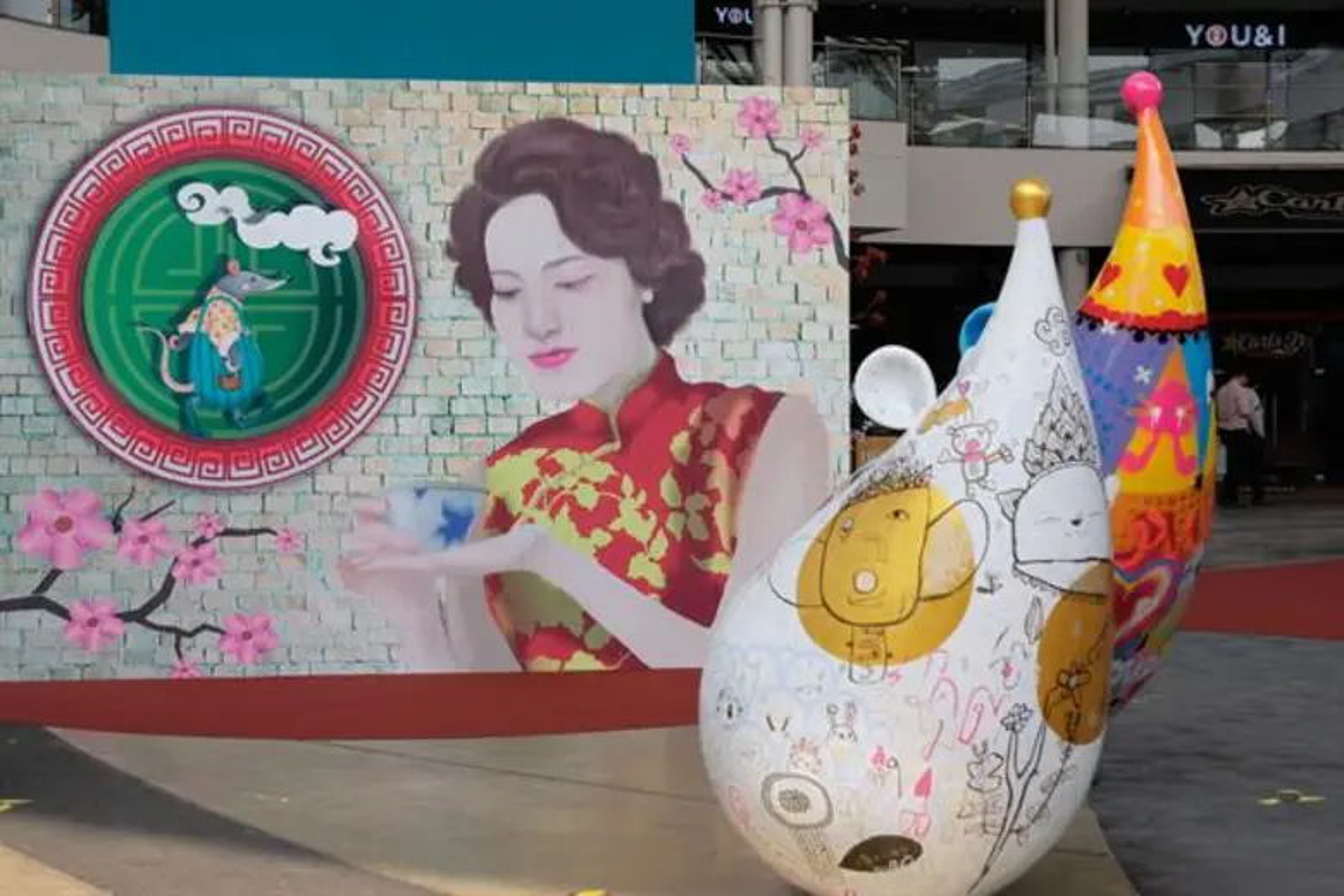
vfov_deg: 22.6
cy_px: 448
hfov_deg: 33.4
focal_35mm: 60
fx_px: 2240
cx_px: 672
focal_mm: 40.2
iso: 400
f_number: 7.1
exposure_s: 1/400
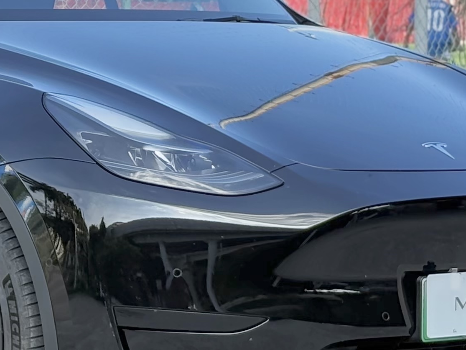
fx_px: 2531
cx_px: -18
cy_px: 50
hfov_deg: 10.4
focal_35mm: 188
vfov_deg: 7.9
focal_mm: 5.96
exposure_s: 1/453
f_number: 1.6
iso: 50
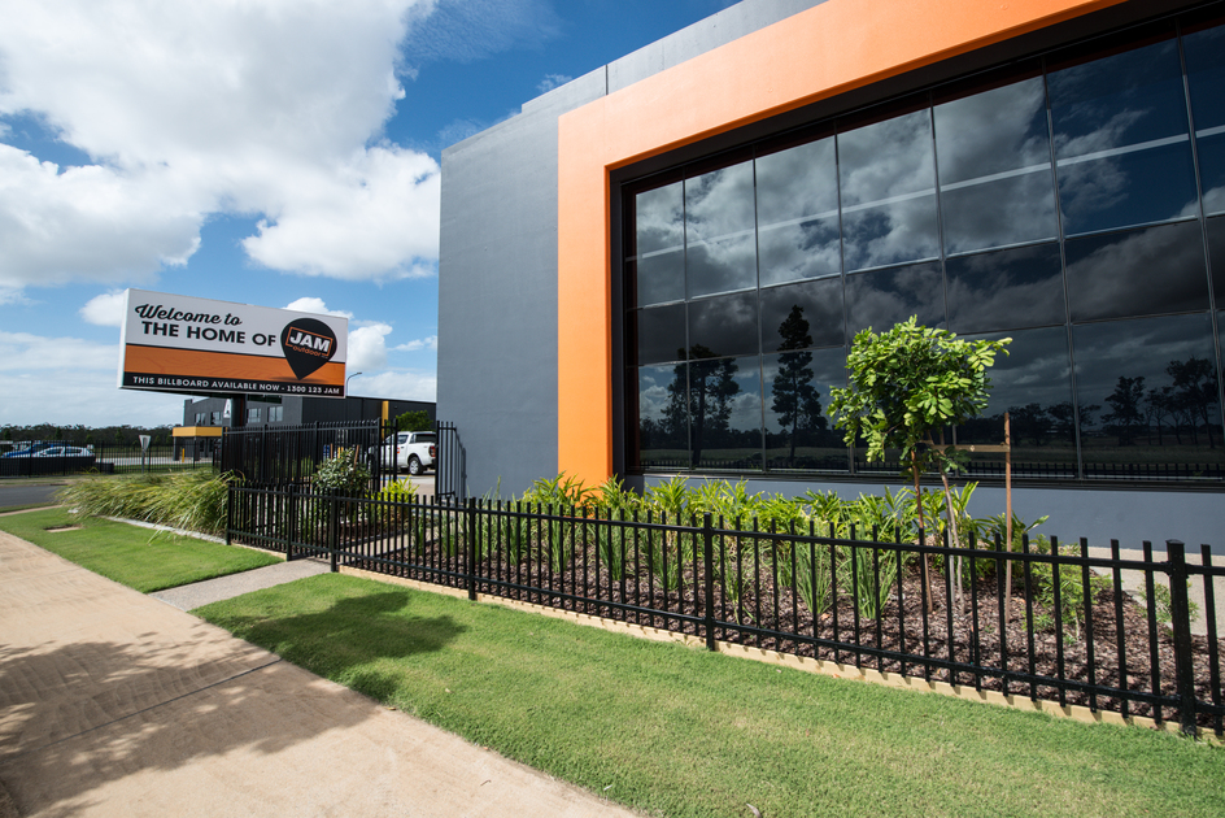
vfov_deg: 81.2
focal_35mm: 14
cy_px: 409
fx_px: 477
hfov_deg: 104.2
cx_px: 612
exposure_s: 1/500
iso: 200
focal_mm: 14
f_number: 9
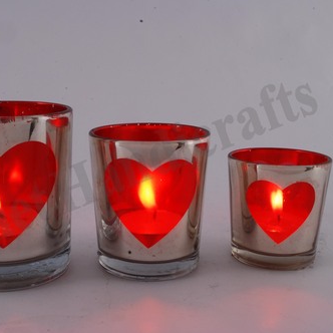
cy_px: 167
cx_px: 129
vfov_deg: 34.0
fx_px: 544
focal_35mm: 50
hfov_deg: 33.9
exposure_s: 1
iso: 200
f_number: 25
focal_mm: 26
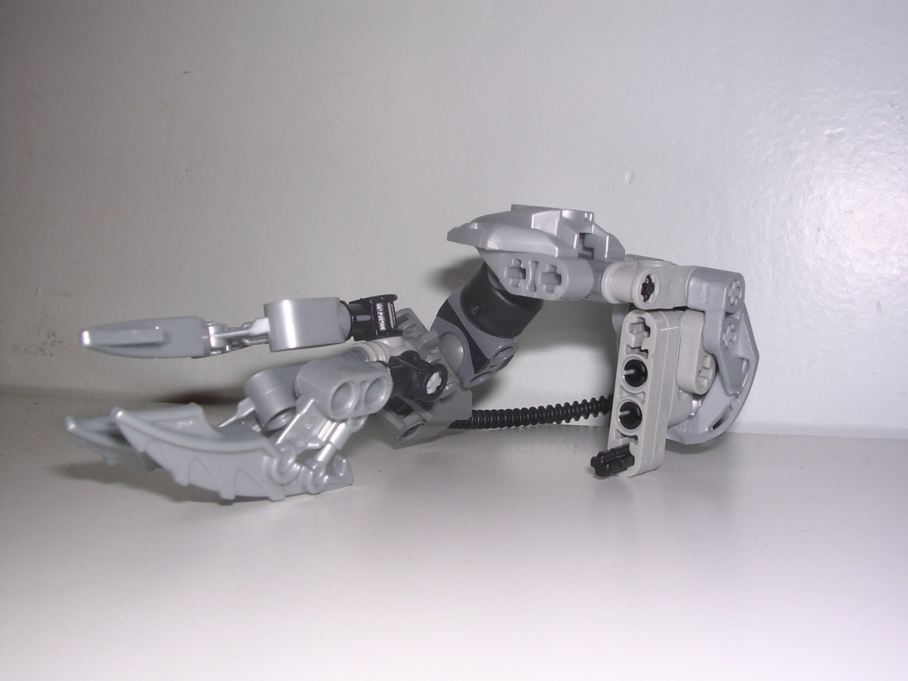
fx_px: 997
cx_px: 454
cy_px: 340
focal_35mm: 38
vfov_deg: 37.7
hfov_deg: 49.0
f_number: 5.6
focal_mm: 5.8
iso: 100
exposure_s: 1/60.1
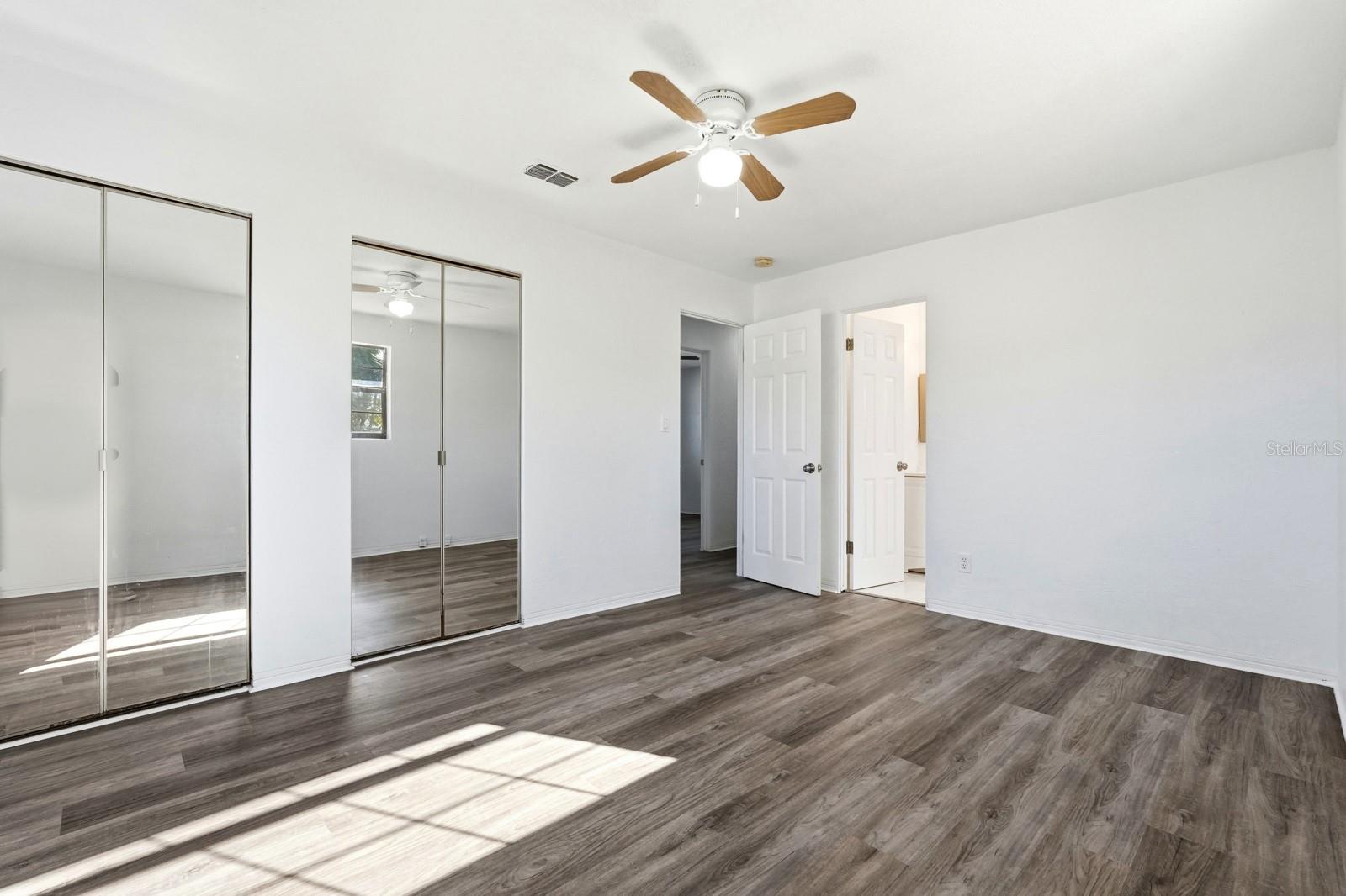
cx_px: 673
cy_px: 448
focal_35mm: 16
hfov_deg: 96.7
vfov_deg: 73.7
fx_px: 598
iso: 2500
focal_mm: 16
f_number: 8
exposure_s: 1/6400
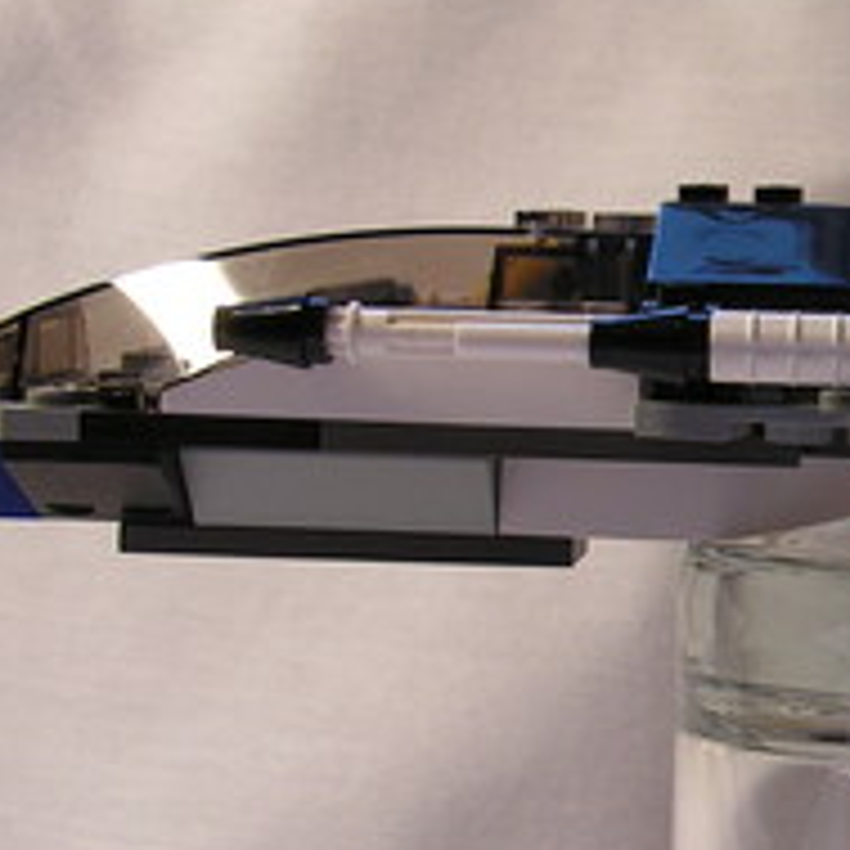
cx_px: 989
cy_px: 477
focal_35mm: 108
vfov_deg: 16.1
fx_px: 3000
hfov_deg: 15.6
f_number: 3.2
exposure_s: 1/40
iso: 80
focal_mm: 7.6
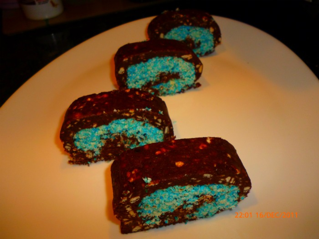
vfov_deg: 49.7
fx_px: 258
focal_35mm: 28
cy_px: 120
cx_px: 160
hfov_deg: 63.4
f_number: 3.1
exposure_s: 1/60
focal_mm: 5
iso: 125
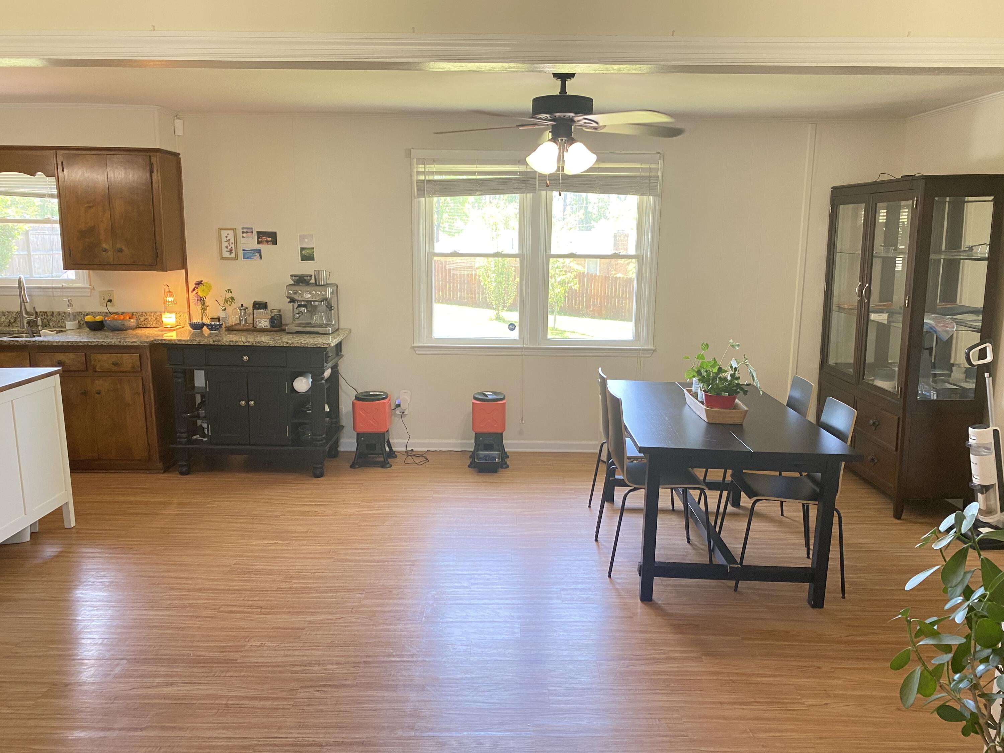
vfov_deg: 53.1
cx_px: 502
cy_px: 376
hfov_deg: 67.3
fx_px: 754
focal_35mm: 26
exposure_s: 1/60
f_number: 1.8
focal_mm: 4.25
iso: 100
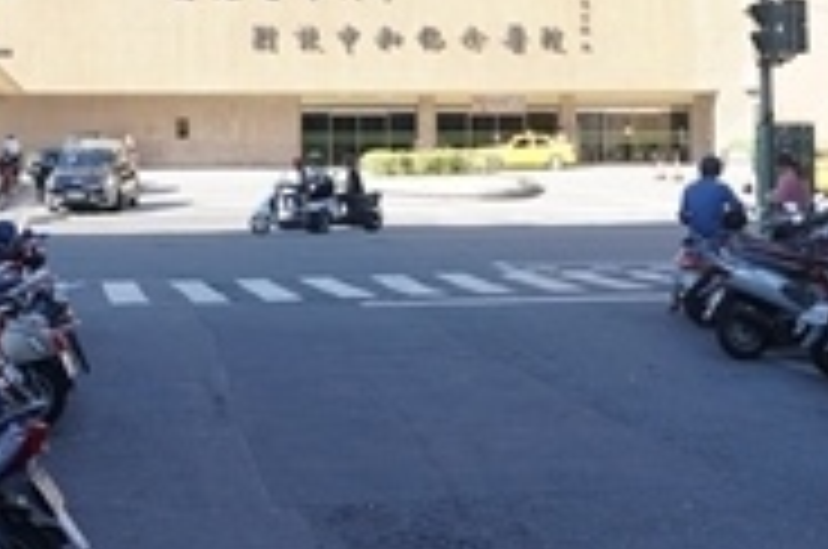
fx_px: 1860
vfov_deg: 16.5
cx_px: 400
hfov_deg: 25.1
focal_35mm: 81
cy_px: 16
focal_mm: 16
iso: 100
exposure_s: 1/200
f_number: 4.5
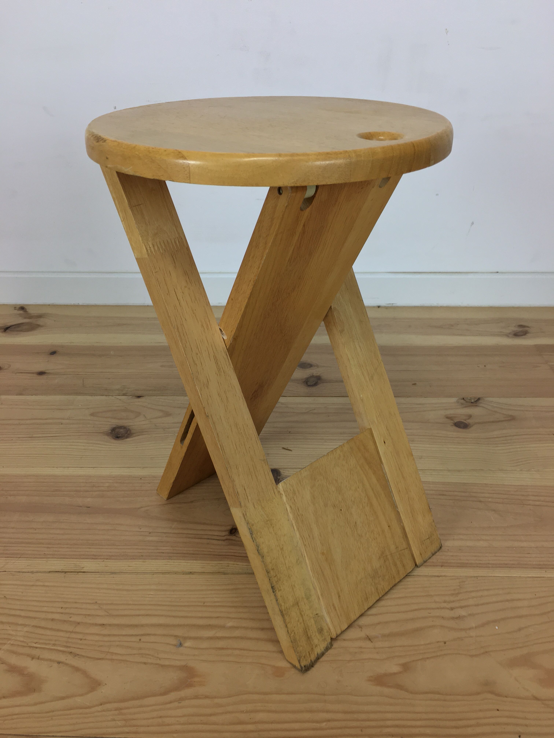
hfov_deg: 48.2
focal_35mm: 29
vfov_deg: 61.7
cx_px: 277
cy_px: 369
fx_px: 619
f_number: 2.2
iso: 32
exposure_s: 1/33
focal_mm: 4.15
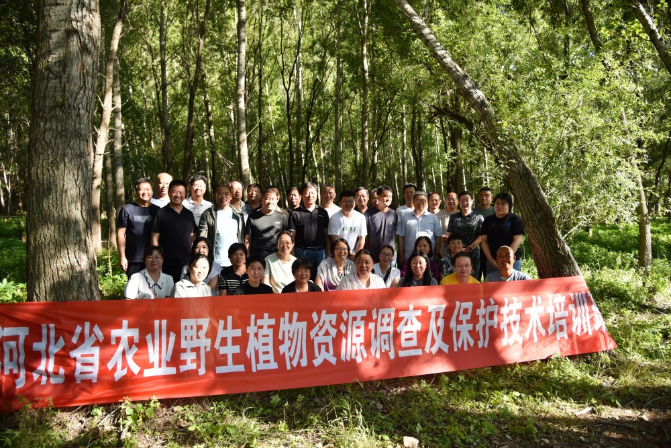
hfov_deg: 73.7
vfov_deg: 53.1
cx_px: 336
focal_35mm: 24
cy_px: 224
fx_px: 447
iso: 160
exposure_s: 1/400
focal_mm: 24
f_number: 4
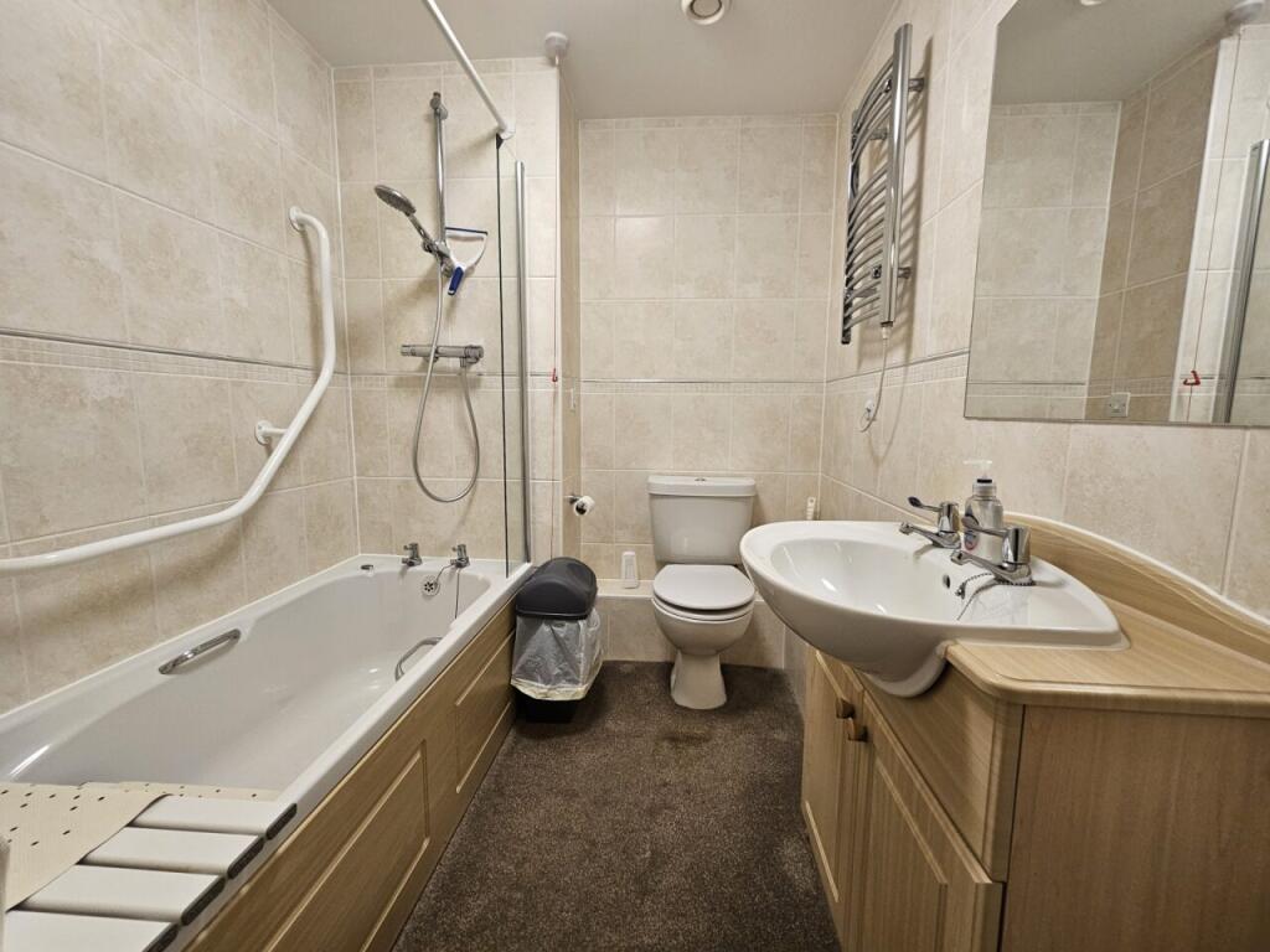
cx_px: 635
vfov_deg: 89.9
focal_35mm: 13
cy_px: 476
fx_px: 477
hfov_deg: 106.2
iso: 200
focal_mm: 2.2
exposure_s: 1/71
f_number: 2.2
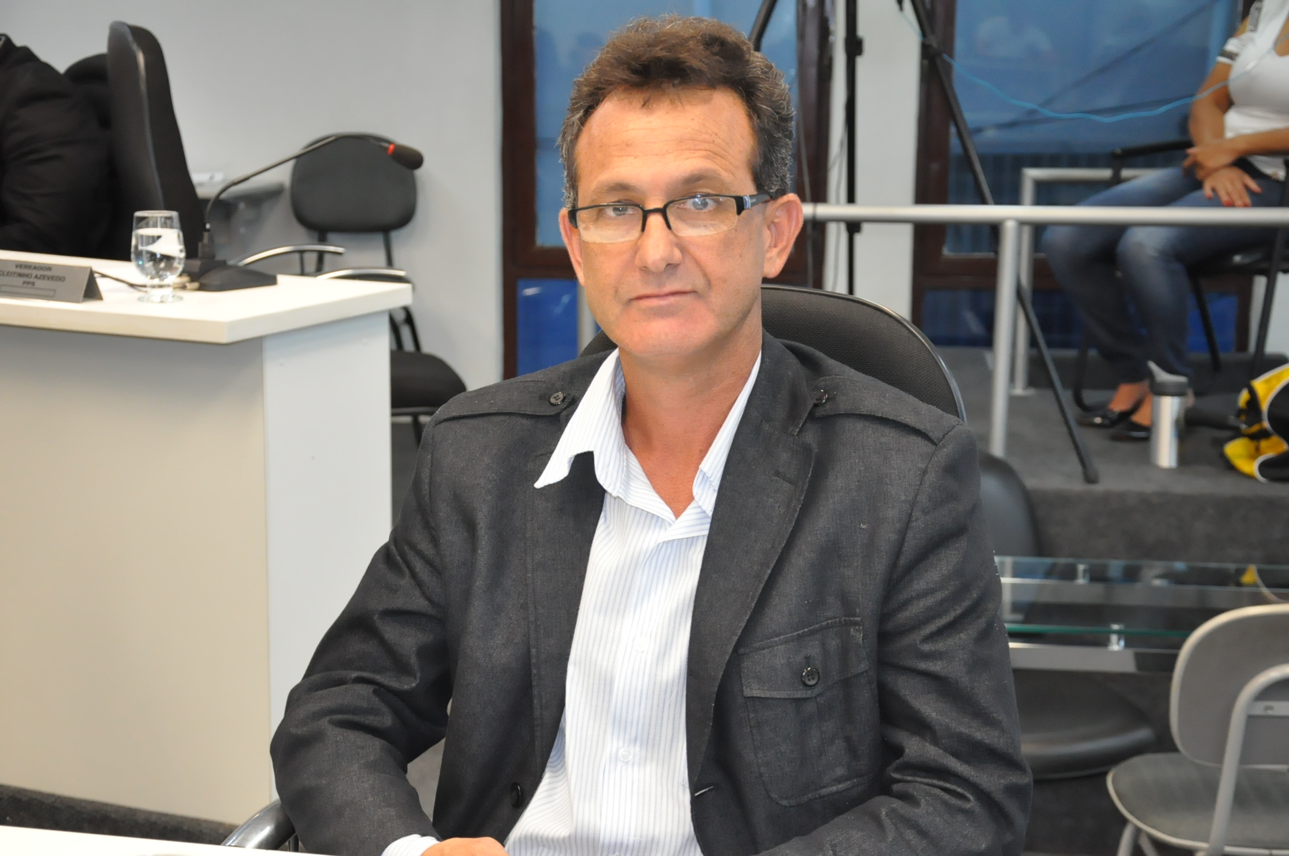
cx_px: 644
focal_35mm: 60
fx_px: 2146
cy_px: 428
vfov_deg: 22.6
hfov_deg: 33.4
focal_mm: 40
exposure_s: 1/100
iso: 2000
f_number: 5
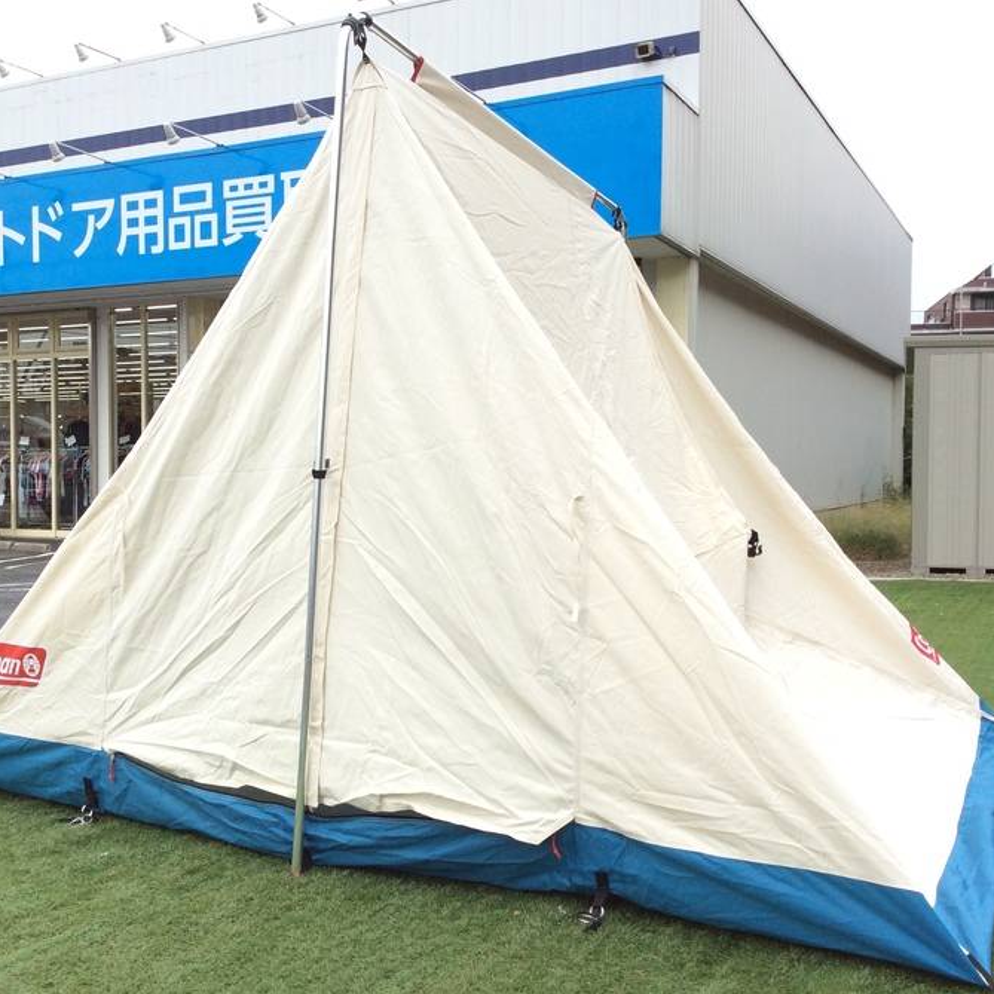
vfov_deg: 43.9
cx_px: 403
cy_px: 496
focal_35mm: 38
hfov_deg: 43.7
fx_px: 1235
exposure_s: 1/566
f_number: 2.4
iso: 32
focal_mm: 3.3
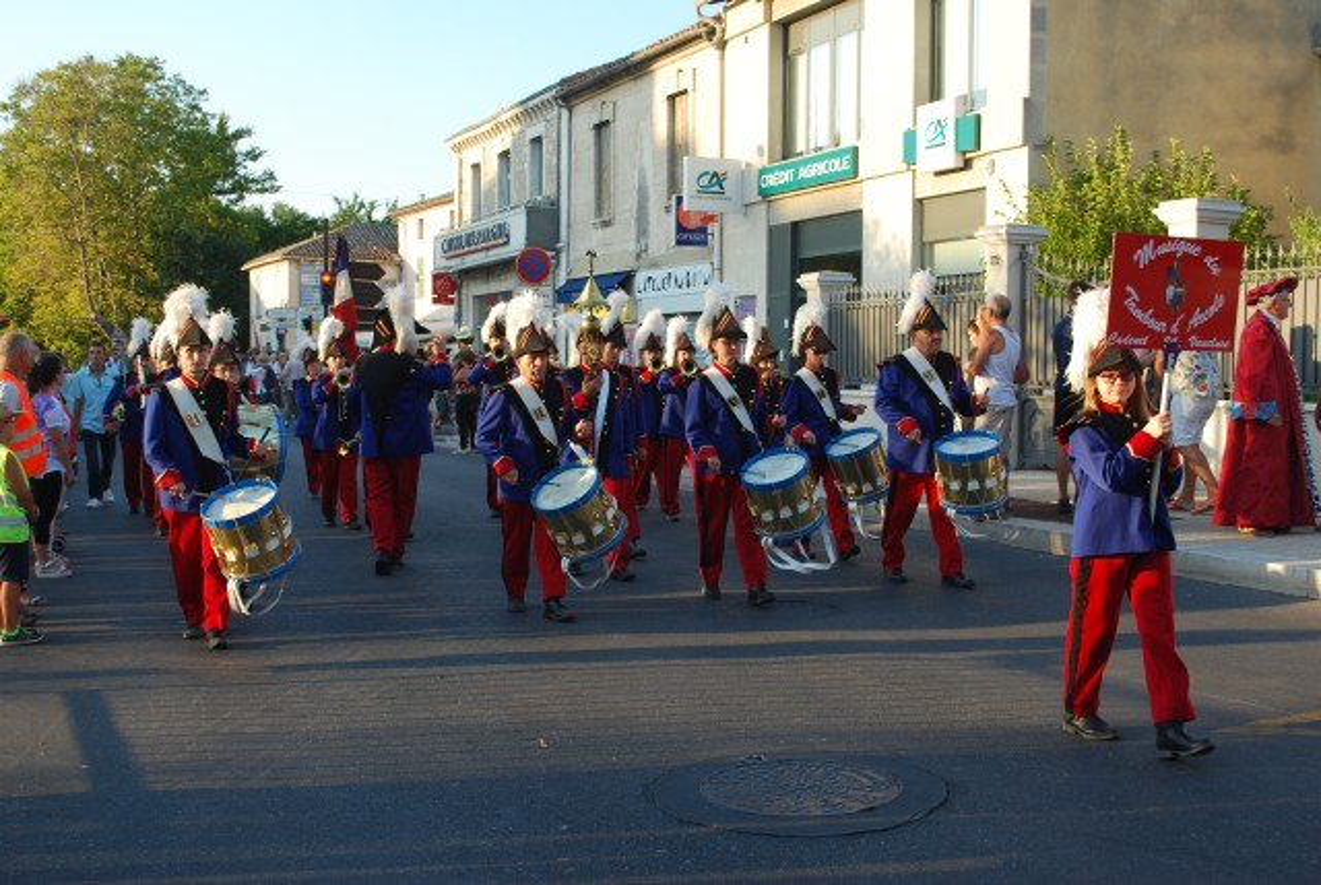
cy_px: 442
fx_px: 1544
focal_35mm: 42
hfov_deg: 46.3
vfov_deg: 32.0
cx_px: 660
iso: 180
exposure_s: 1/125
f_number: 5.6
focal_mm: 28
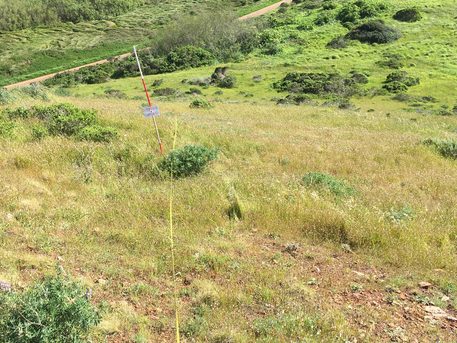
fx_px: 528
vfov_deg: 36.0
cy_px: 159
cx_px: 159
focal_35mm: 40
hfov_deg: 46.2
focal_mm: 4.15
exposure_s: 1/750
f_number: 2.2
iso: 25
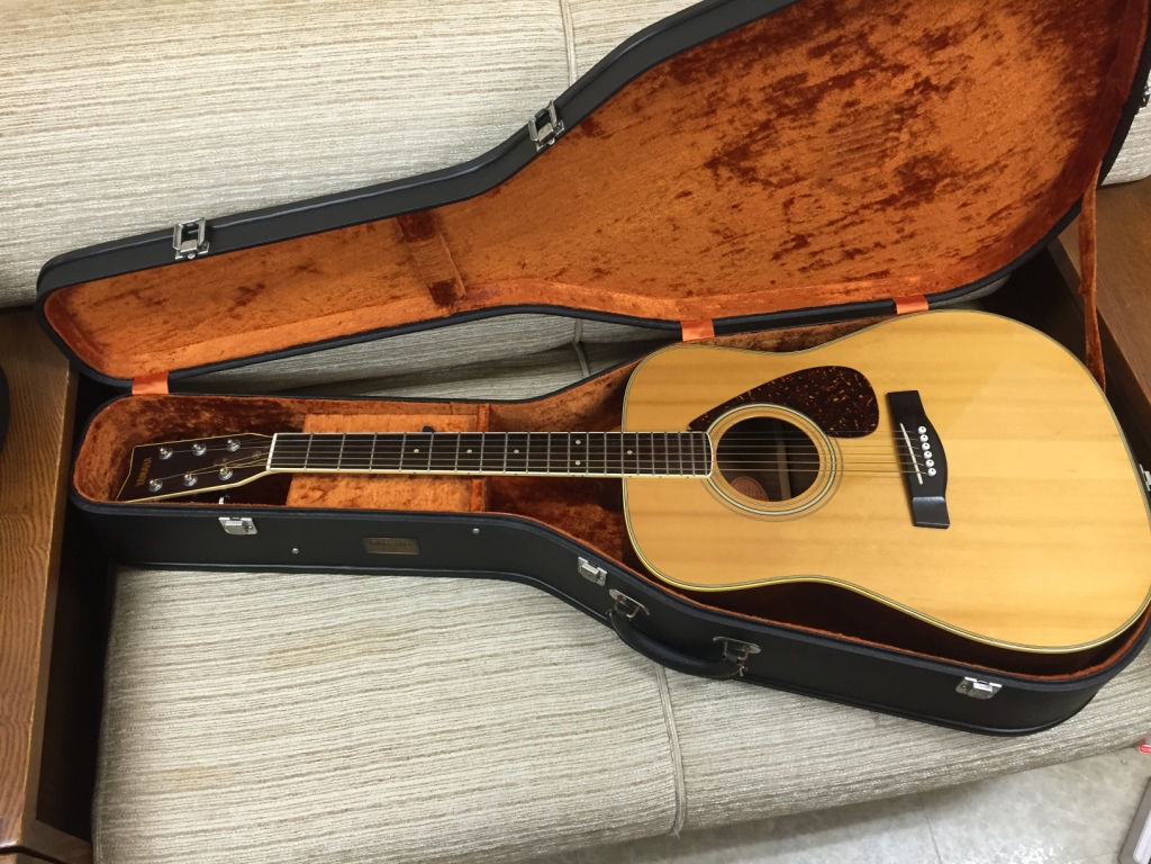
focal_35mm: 29
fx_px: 964
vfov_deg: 48.2
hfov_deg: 61.7
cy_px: 432
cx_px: 576
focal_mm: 4.15
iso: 125
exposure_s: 1/30
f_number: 2.2
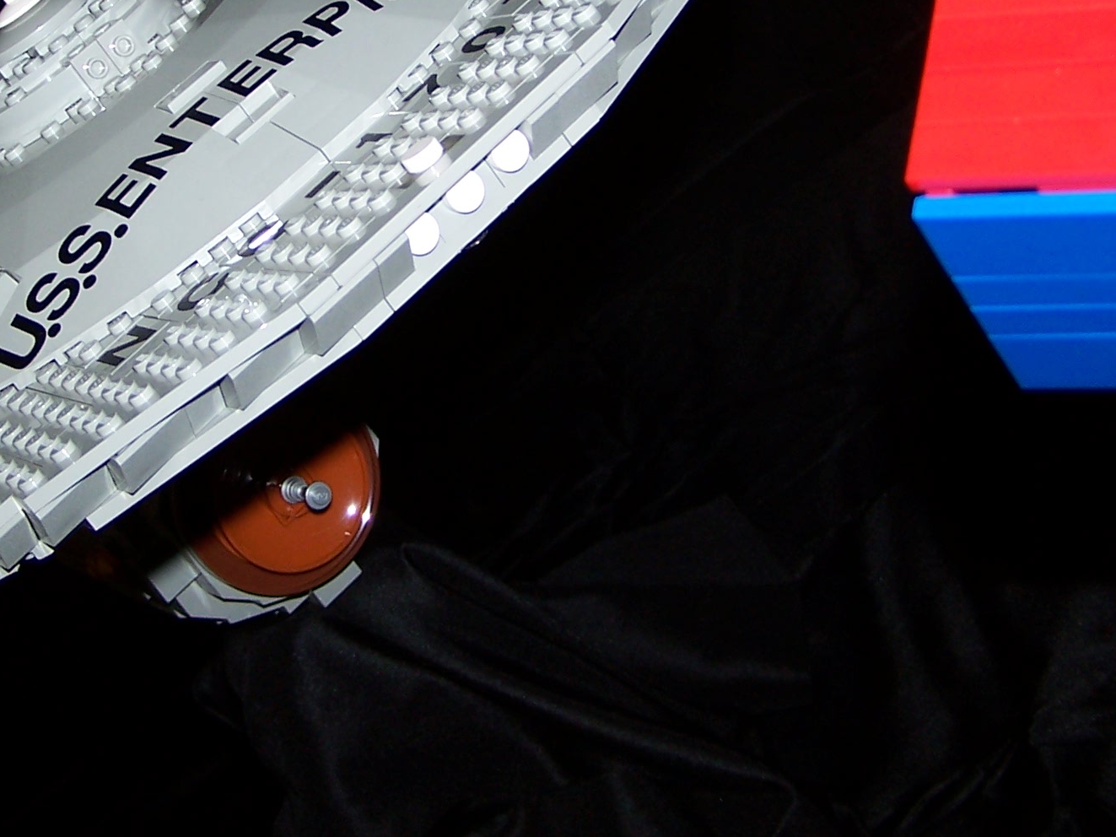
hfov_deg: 26.2
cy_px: 137
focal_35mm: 74
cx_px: 394
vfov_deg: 19.6
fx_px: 2386
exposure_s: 1/60
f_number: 2.8
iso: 80
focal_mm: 6.3
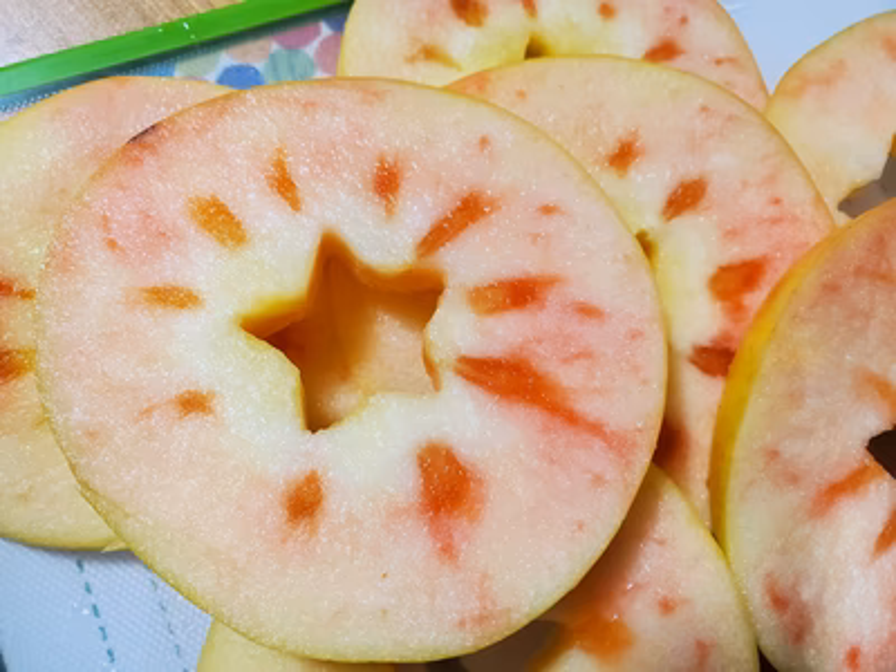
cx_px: 448
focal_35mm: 26
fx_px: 673
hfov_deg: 67.3
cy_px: 336
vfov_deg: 53.1
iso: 250
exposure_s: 1/50
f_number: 2.4
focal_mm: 4.3
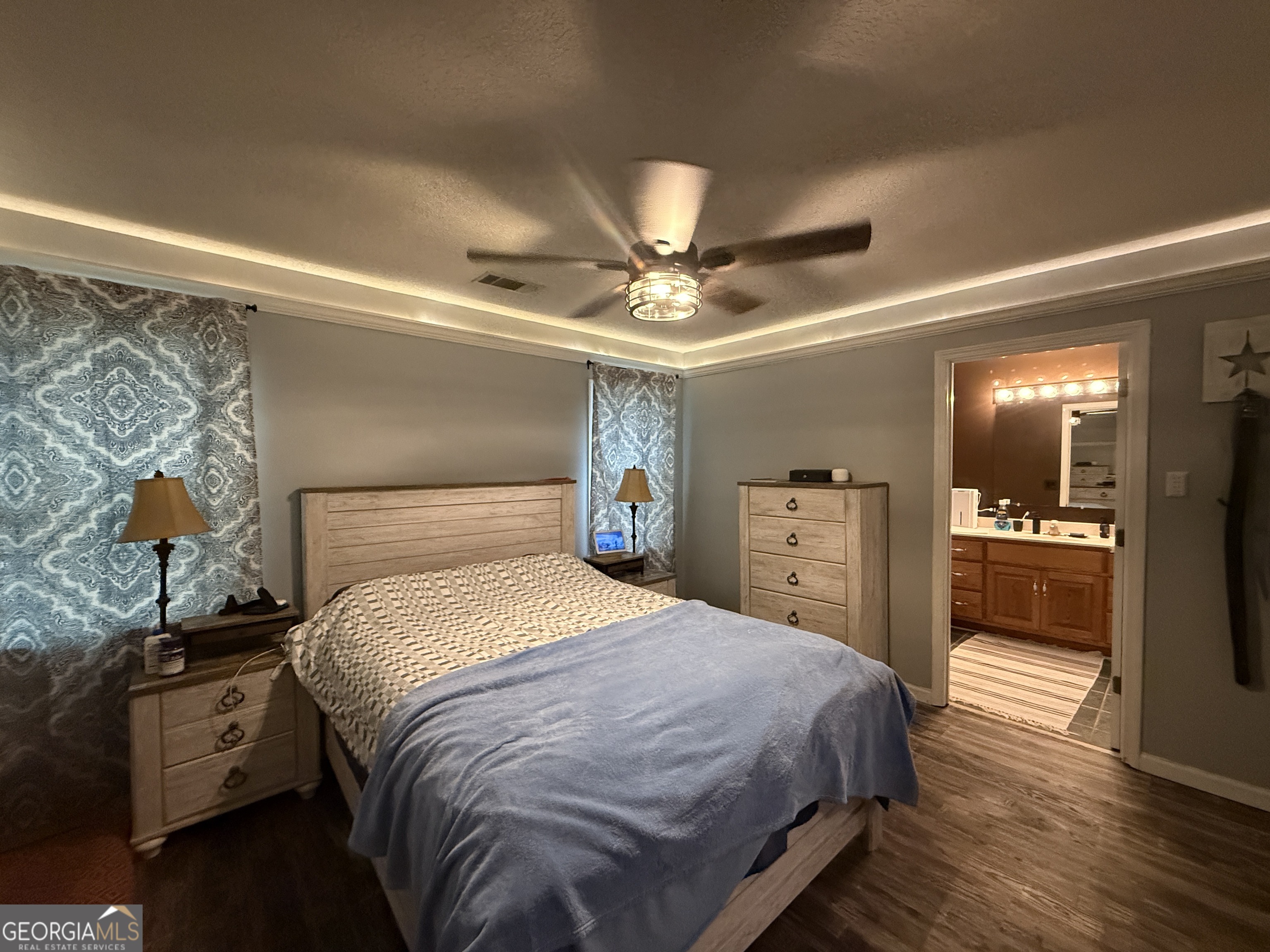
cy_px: 476
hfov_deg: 102.1
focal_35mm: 14
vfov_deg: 85.7
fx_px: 514
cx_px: 635
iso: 800
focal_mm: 2.22
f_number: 2.2
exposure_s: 1/60
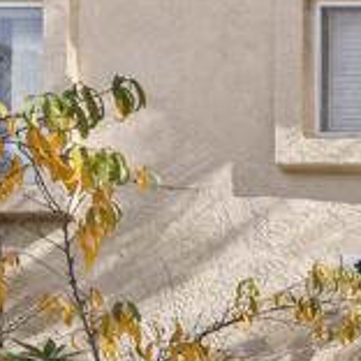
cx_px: 731
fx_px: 661
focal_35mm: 56
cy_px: 363
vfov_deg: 28.6
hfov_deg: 18.6
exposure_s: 1/200
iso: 800
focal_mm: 16
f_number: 7.1
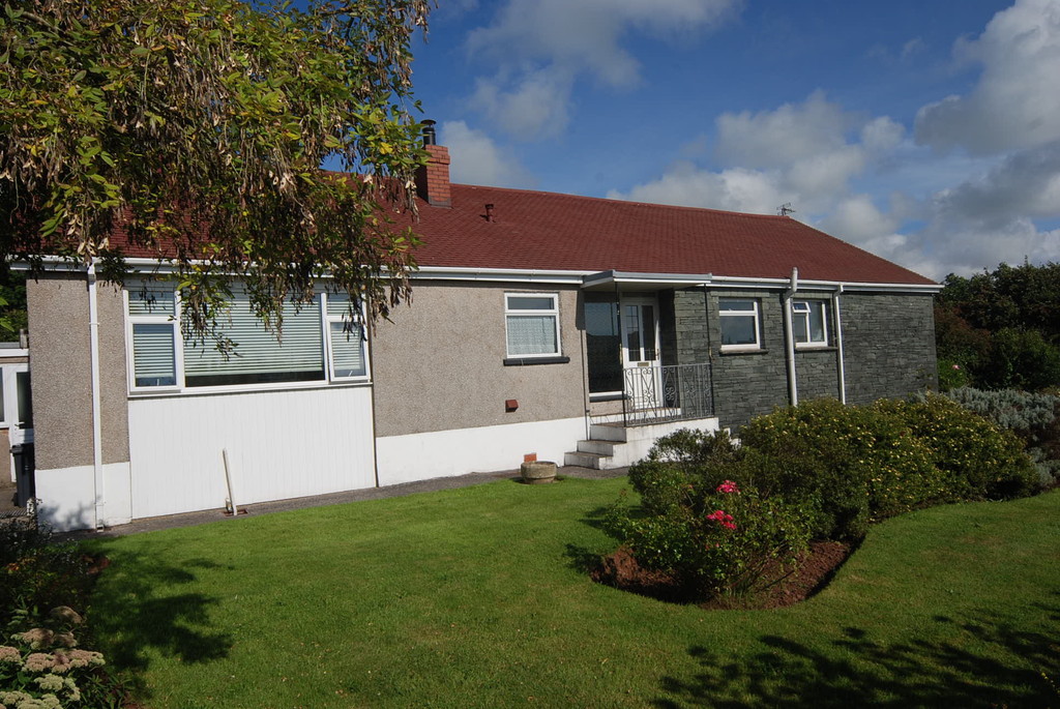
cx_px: 530
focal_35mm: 22
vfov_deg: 56.3
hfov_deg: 77.3
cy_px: 354
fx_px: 663
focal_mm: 15
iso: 100
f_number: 13
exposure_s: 1/200
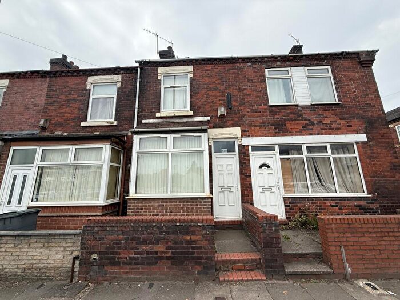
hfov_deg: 102.1
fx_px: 162
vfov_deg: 85.7
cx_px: 200
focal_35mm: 14
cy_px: 150
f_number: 2.2
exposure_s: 1/475
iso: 50
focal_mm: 2.22
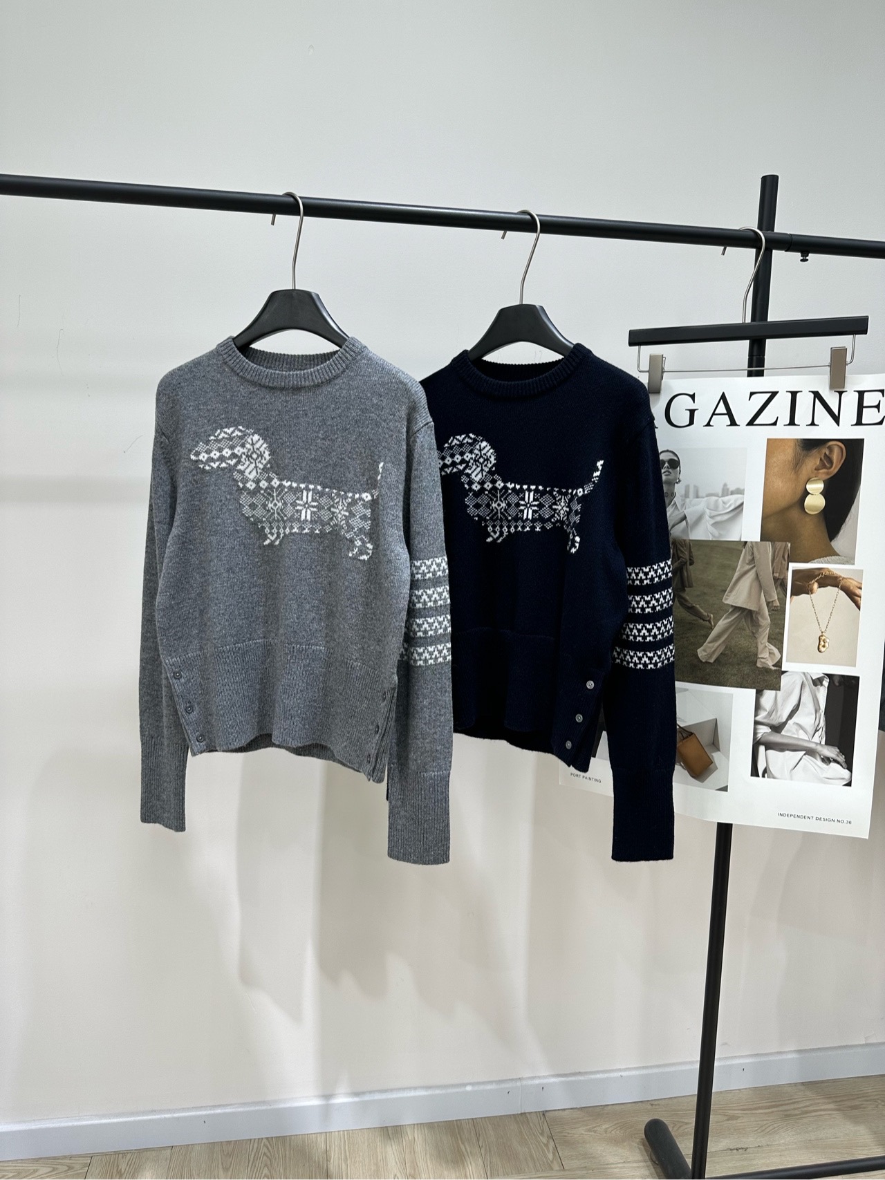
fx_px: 818
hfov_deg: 56.8
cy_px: 590
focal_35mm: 24
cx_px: 442
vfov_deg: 71.6
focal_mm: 6.86
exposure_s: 1/100
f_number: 1.78
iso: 64
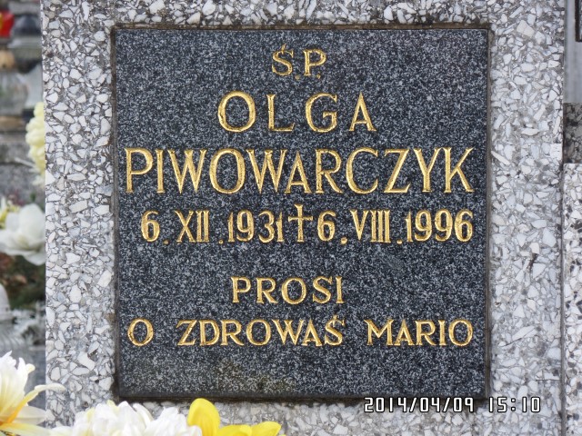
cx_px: 291
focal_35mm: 173
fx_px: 2909
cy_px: 218
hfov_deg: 11.4
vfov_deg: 8.6
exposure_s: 1/90
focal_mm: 30.8
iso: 100
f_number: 4.5
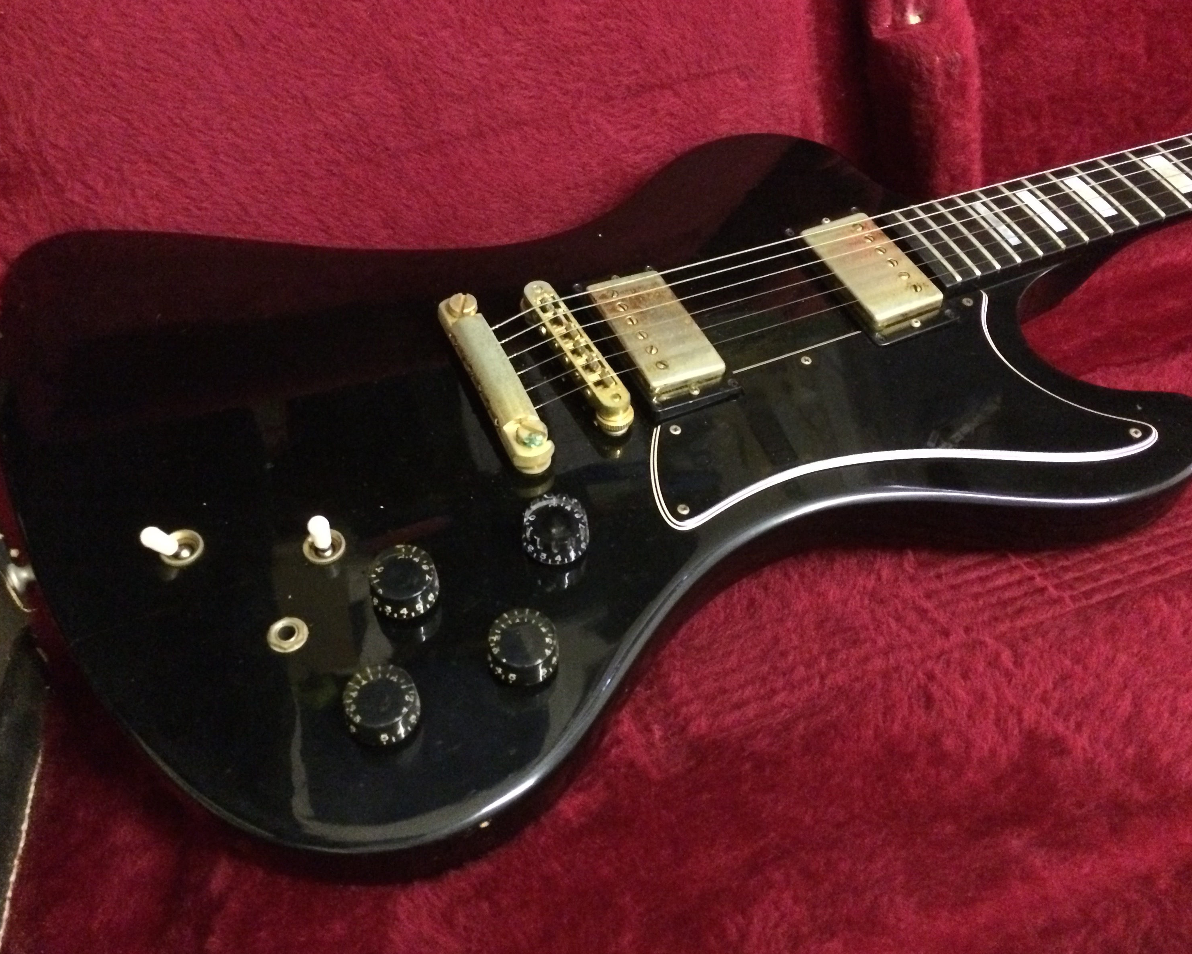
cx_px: 603
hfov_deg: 57.2
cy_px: 479
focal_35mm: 31
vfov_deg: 47.1
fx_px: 1094
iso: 640
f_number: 2.2
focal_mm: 4.15
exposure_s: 1/17
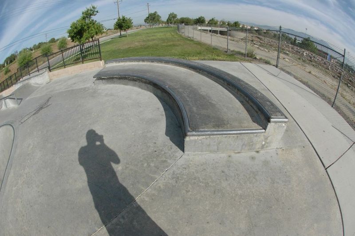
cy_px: 118
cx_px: 178
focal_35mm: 16
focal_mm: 10.5
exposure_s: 1/800
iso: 800
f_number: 14
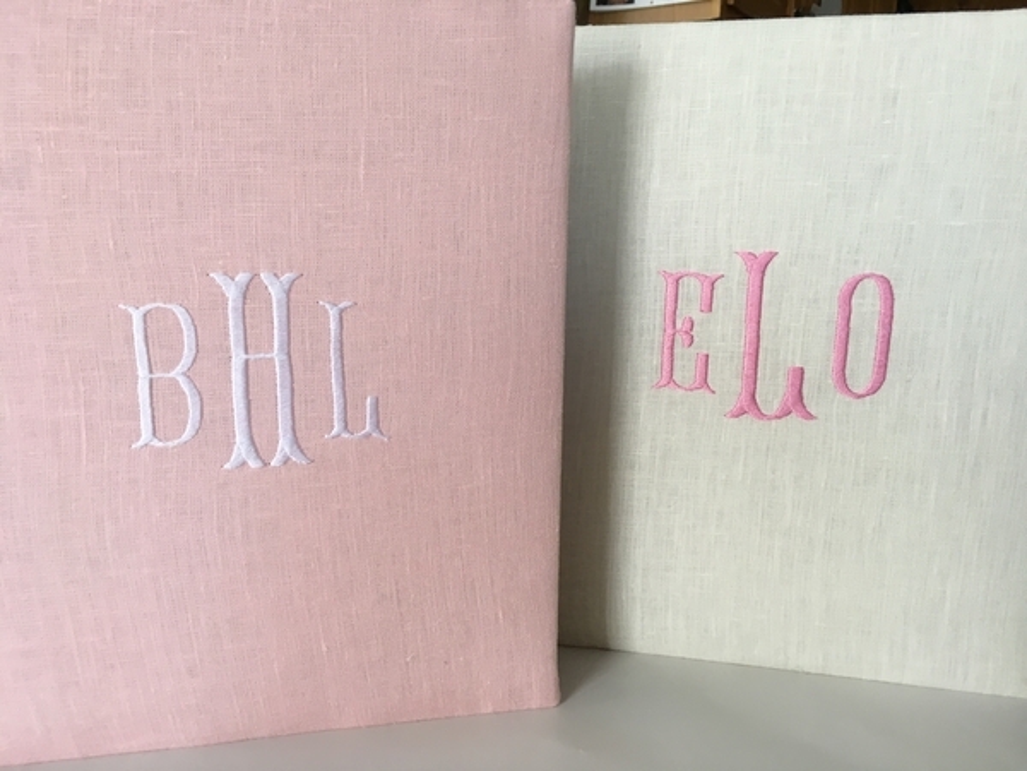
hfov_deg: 61.7
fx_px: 860
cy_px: 386
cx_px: 514
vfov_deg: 48.2
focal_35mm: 29
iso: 64
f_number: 2.2
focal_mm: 4.15
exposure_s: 1/30
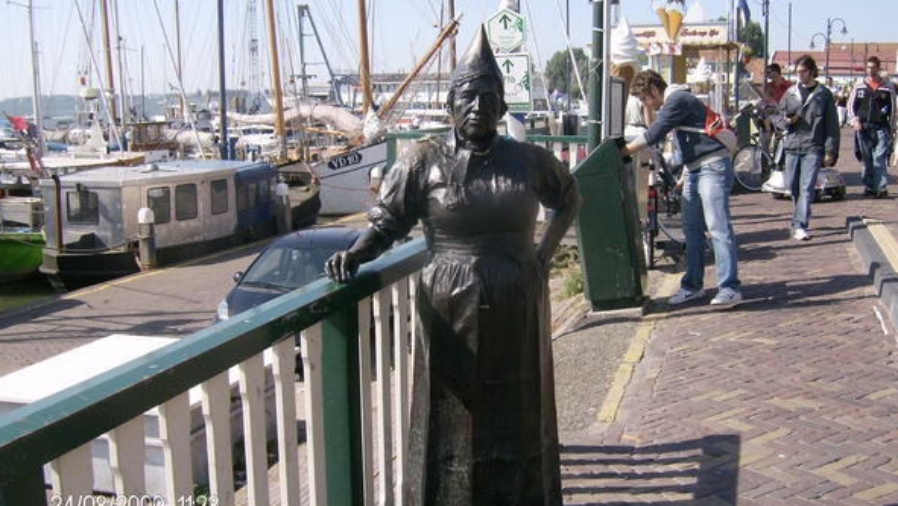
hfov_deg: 50.5
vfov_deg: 29.7
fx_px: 953
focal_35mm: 40
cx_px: 451
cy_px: 239
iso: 100
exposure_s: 1/474
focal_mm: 6
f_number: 4.7
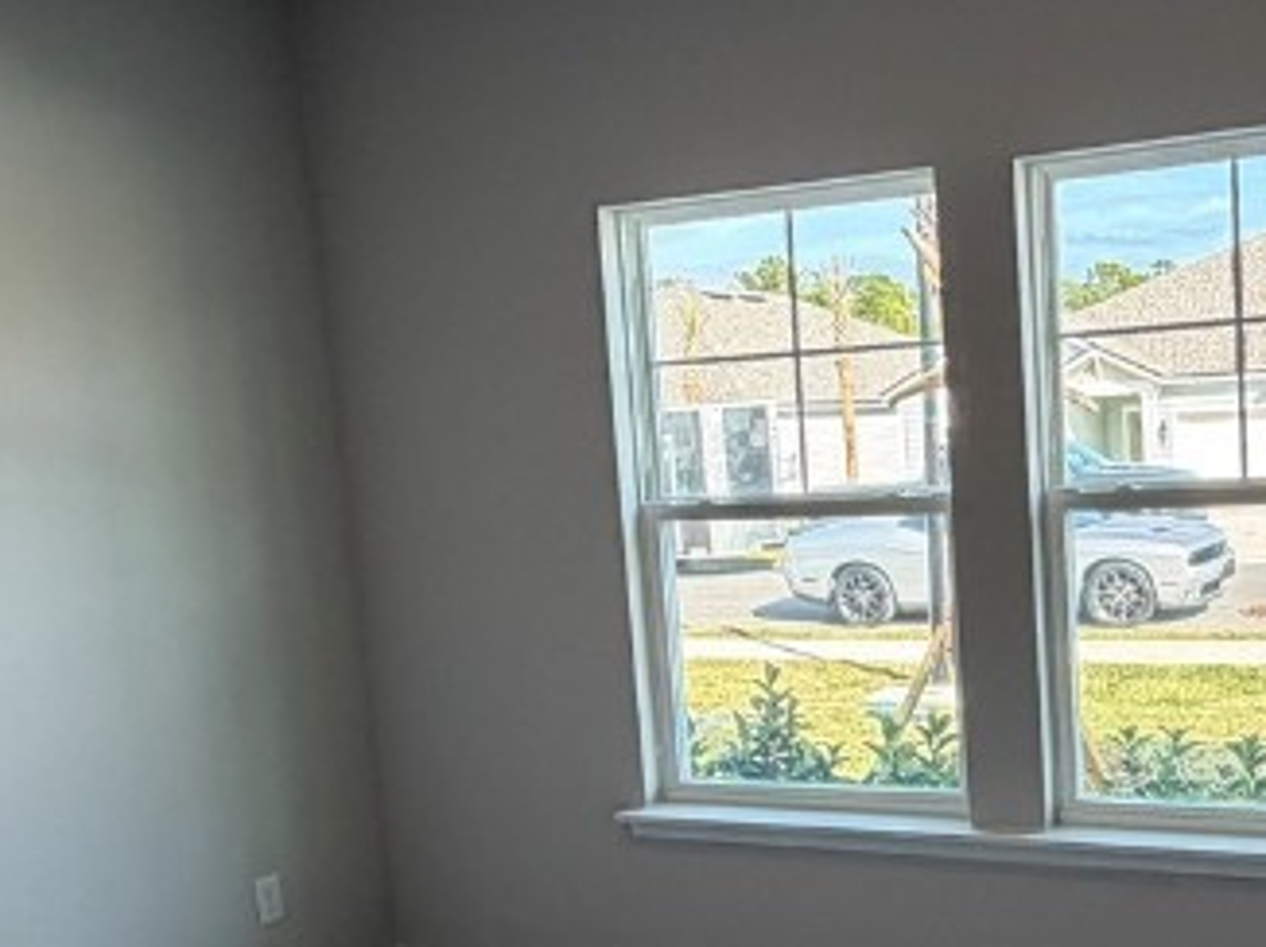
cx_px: 955
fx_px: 1608
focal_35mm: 44
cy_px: 664
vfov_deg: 32.4
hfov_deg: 41.6
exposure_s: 1/120
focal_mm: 2.22
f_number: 2.2
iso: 125
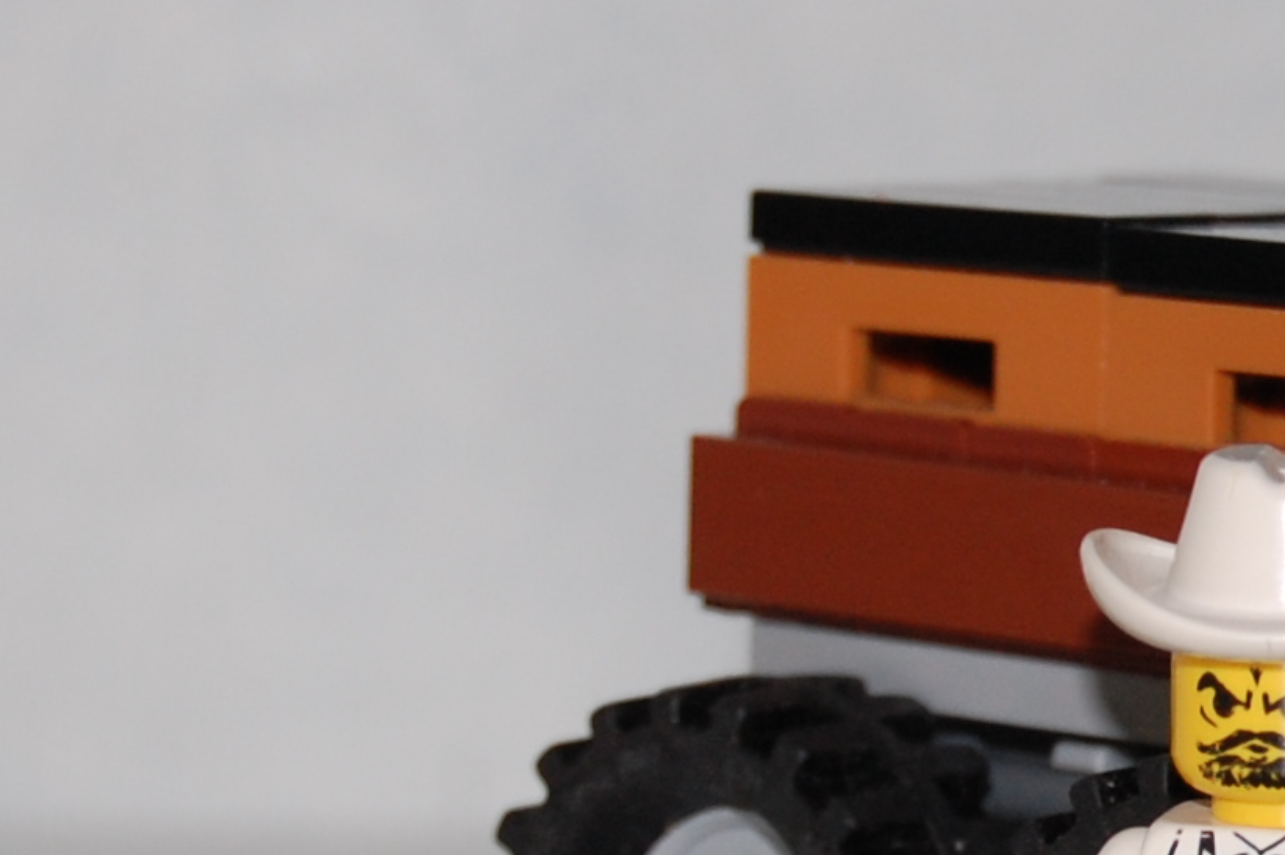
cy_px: 531
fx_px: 10767
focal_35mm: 302
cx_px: 1502
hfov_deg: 6.8
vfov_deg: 4.5
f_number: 5.6
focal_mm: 55
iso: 400
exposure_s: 1/60
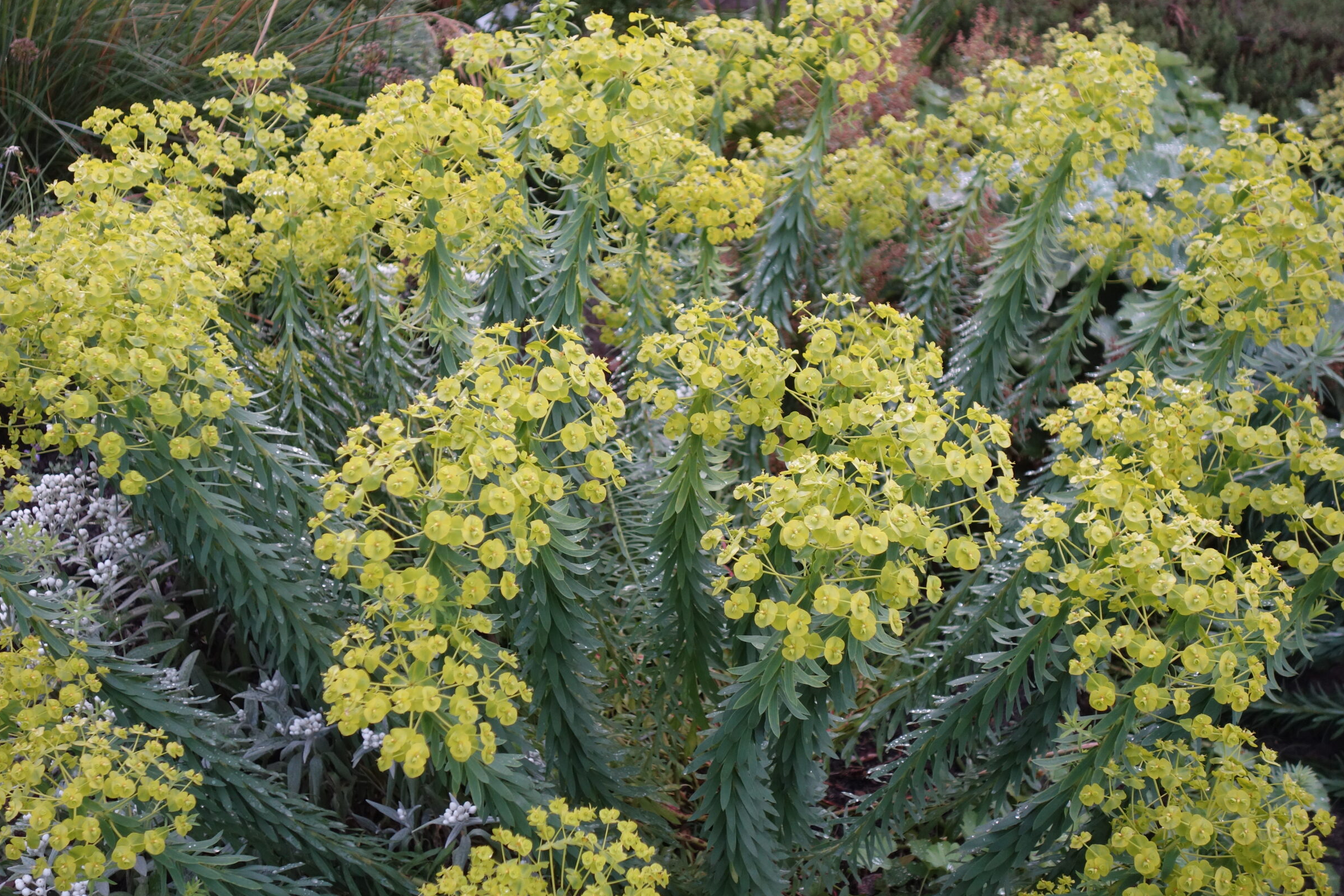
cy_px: 446
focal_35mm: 53
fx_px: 1979
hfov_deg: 37.5
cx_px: 661
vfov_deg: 25.5
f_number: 3.2
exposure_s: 1/160
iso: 400
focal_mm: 18.66
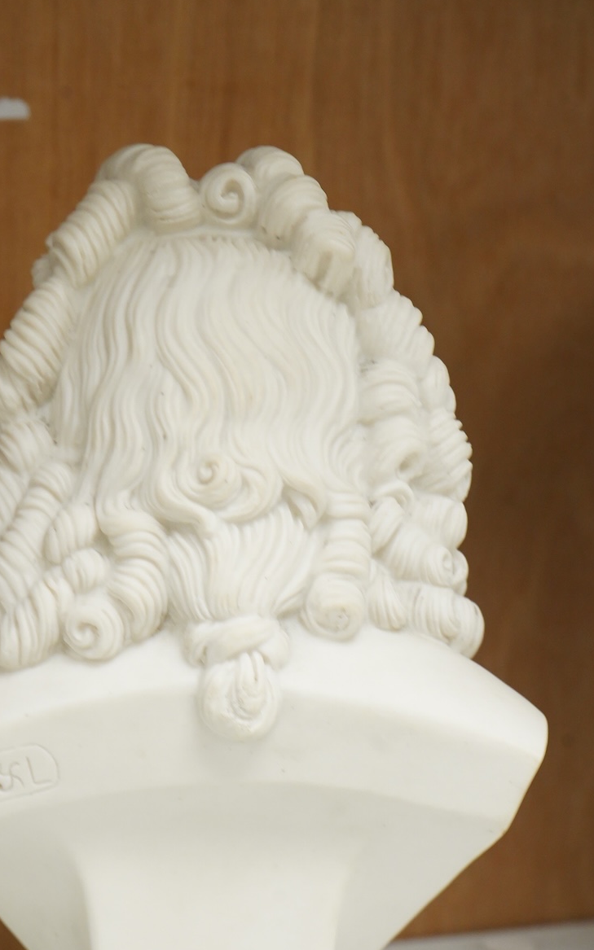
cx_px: 163
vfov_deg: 21.6
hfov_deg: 13.6
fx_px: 2487
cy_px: 629
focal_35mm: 96
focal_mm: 64
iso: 2500
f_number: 9
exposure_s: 1/80
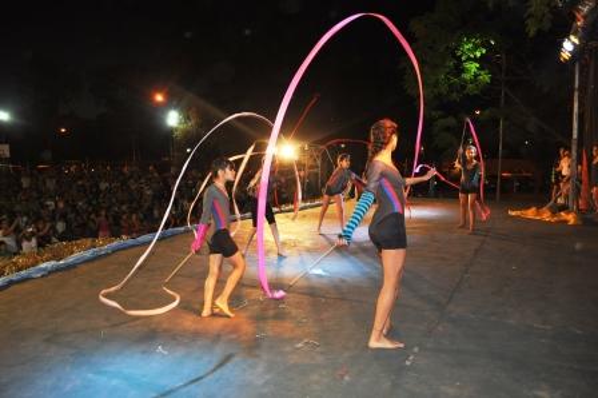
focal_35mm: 27
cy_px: 199
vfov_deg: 47.9
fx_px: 448
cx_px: 299
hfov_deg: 67.4
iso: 800
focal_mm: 18
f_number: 3.5
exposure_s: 1/80
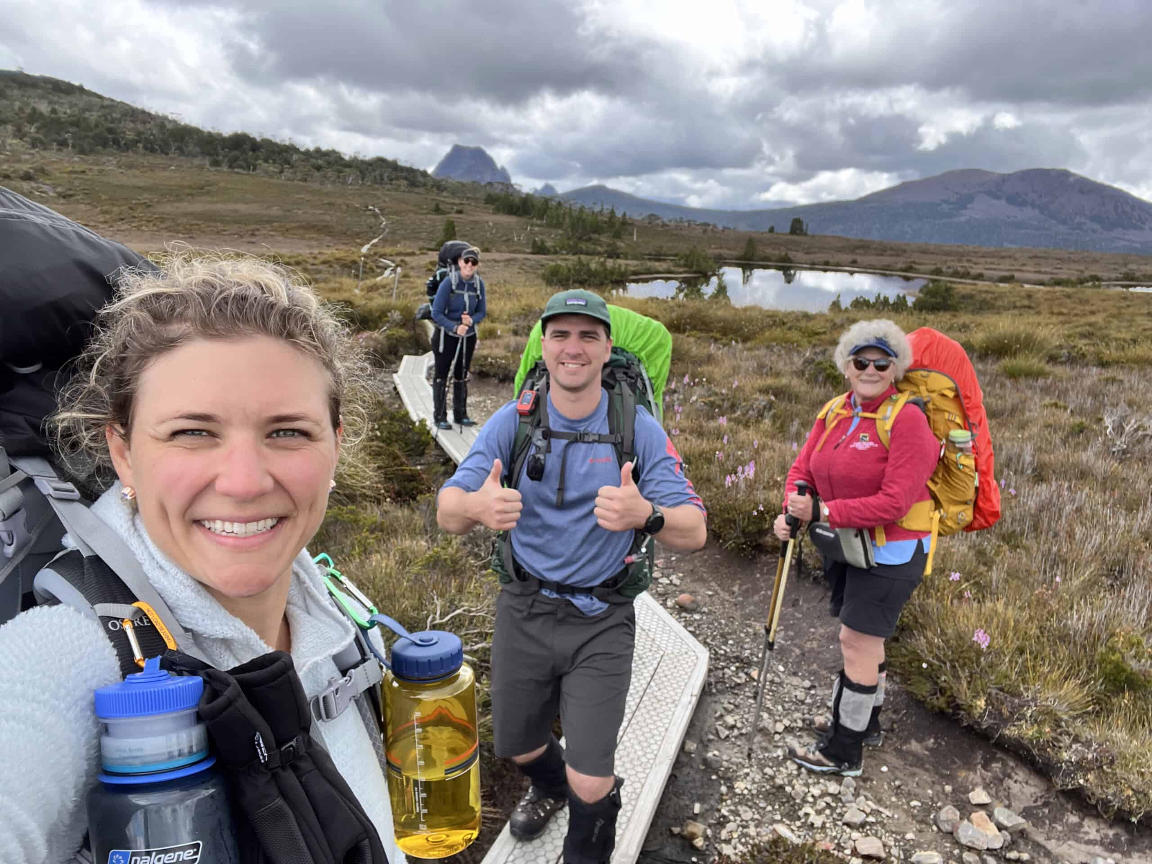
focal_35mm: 23
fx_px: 765
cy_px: 432
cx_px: 576
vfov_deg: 58.9
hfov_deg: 73.9
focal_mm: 2.7
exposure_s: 1/392
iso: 32
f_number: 2.2
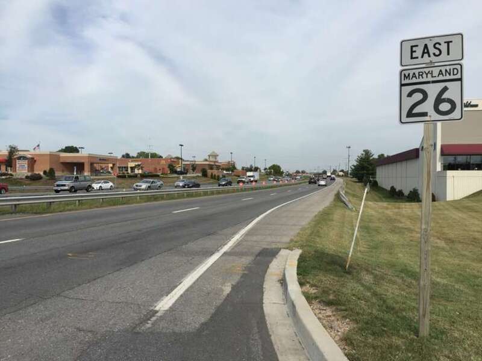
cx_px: 241
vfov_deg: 48.2
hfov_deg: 61.7
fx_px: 404
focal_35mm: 29
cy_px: 180
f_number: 2.2
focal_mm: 4.15
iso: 32
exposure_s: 1/1980
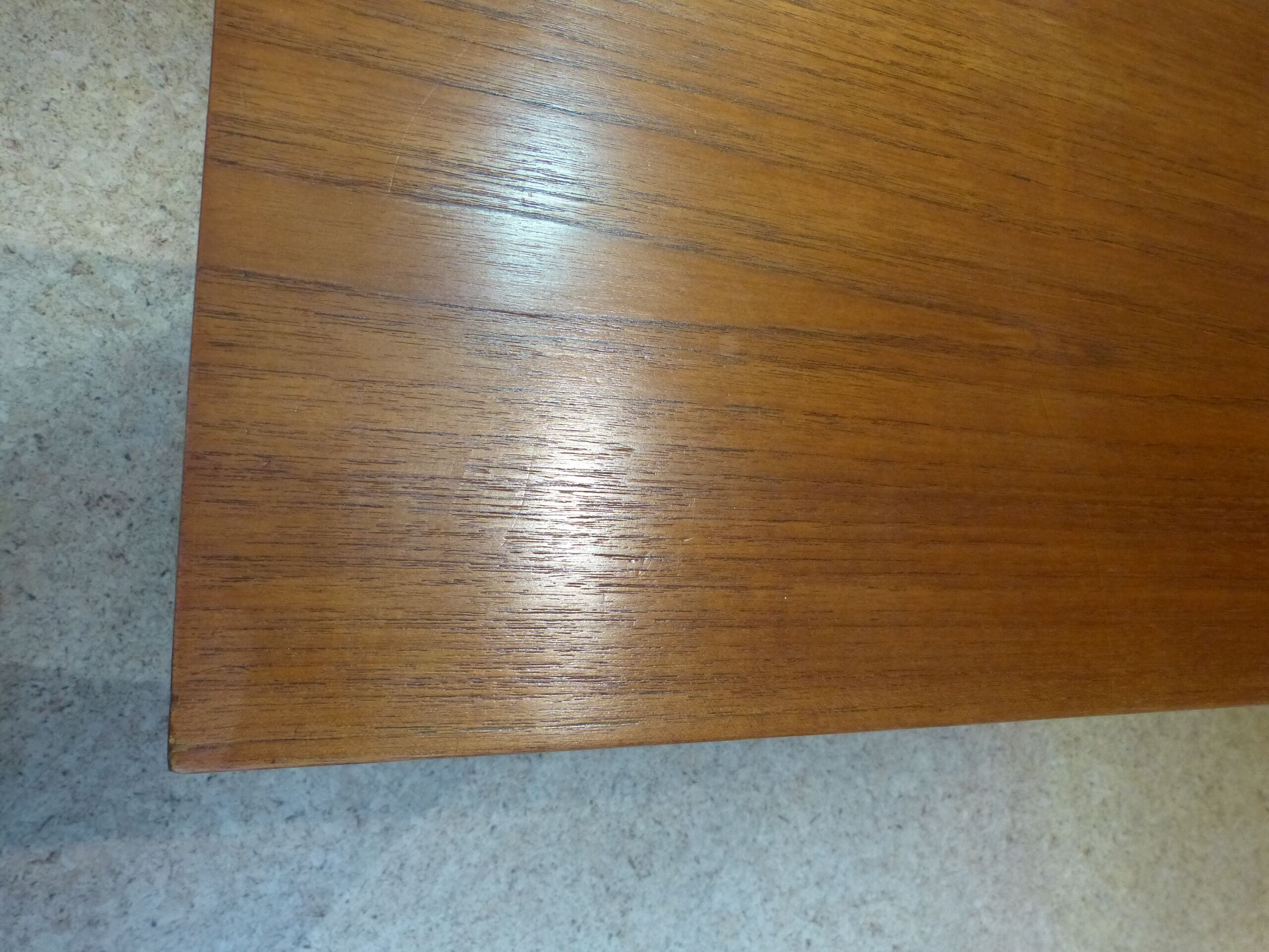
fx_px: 916
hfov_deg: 69.4
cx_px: 634
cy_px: 476
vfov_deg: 54.9
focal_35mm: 25
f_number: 2.8
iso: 400
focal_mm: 4.5
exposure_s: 1/40
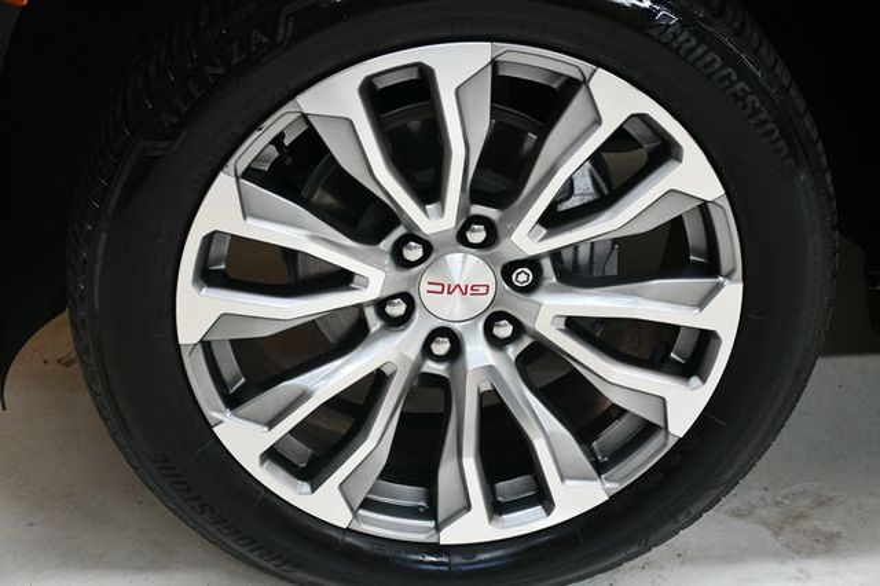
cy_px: 293
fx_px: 1637
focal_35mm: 67
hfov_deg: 30.1
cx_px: 440
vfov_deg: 20.3
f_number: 4.5
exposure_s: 1/125
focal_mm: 45
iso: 2800
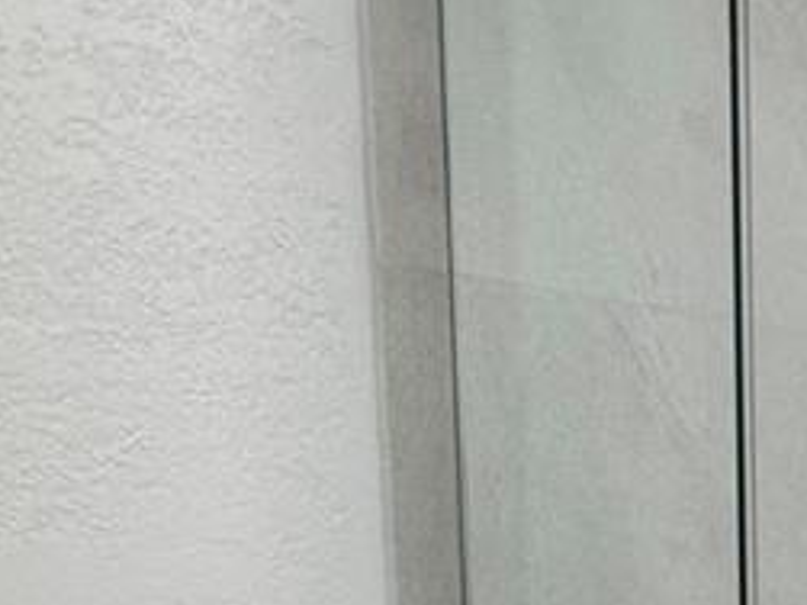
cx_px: 1129
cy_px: 840
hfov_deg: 24.2
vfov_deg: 19.7
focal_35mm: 67
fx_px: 1561
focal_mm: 2.22
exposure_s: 1/120
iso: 160
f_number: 2.2
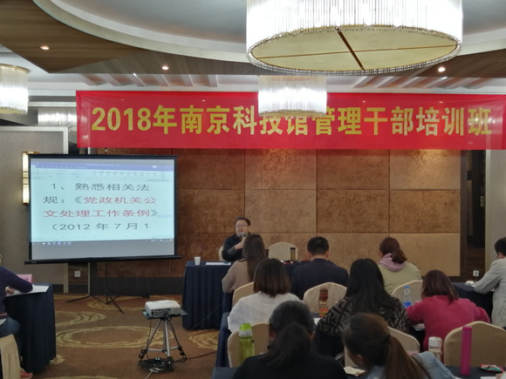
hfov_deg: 43.9
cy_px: 190
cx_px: 253
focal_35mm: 43
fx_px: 629
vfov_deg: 33.6
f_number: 1.8
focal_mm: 3.88
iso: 125
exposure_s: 1/50
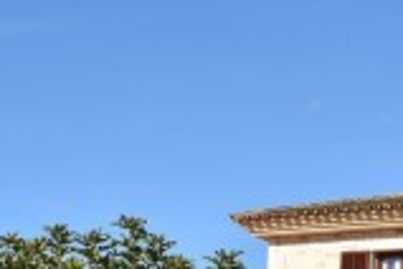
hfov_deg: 17.0
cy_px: 423
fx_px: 1298
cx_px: 456
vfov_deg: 11.3
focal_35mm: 116
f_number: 9
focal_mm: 24
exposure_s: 1/200
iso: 100
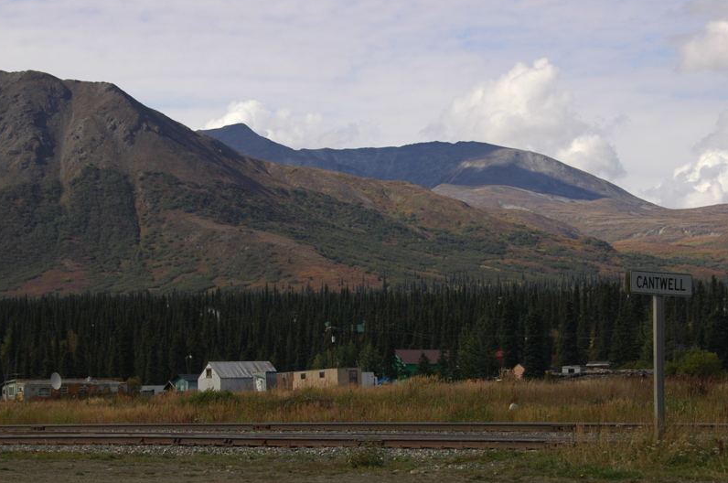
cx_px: 327
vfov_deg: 13.9
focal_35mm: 98
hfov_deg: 20.8
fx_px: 1979
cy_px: 297
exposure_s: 1/250
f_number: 8
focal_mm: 52
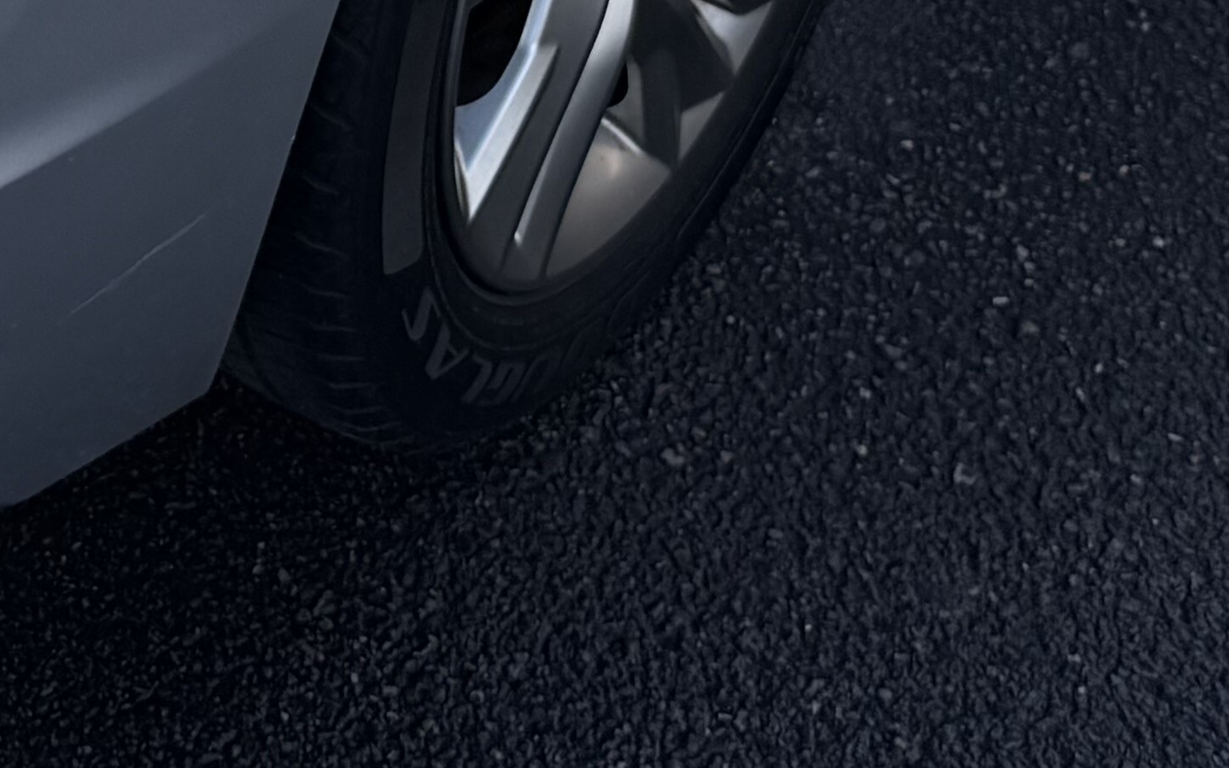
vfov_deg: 11.2
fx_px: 3383
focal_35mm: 101
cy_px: -985
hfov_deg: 19.4
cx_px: -227
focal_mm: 6.76
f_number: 1.78
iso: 80
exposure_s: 1/2370
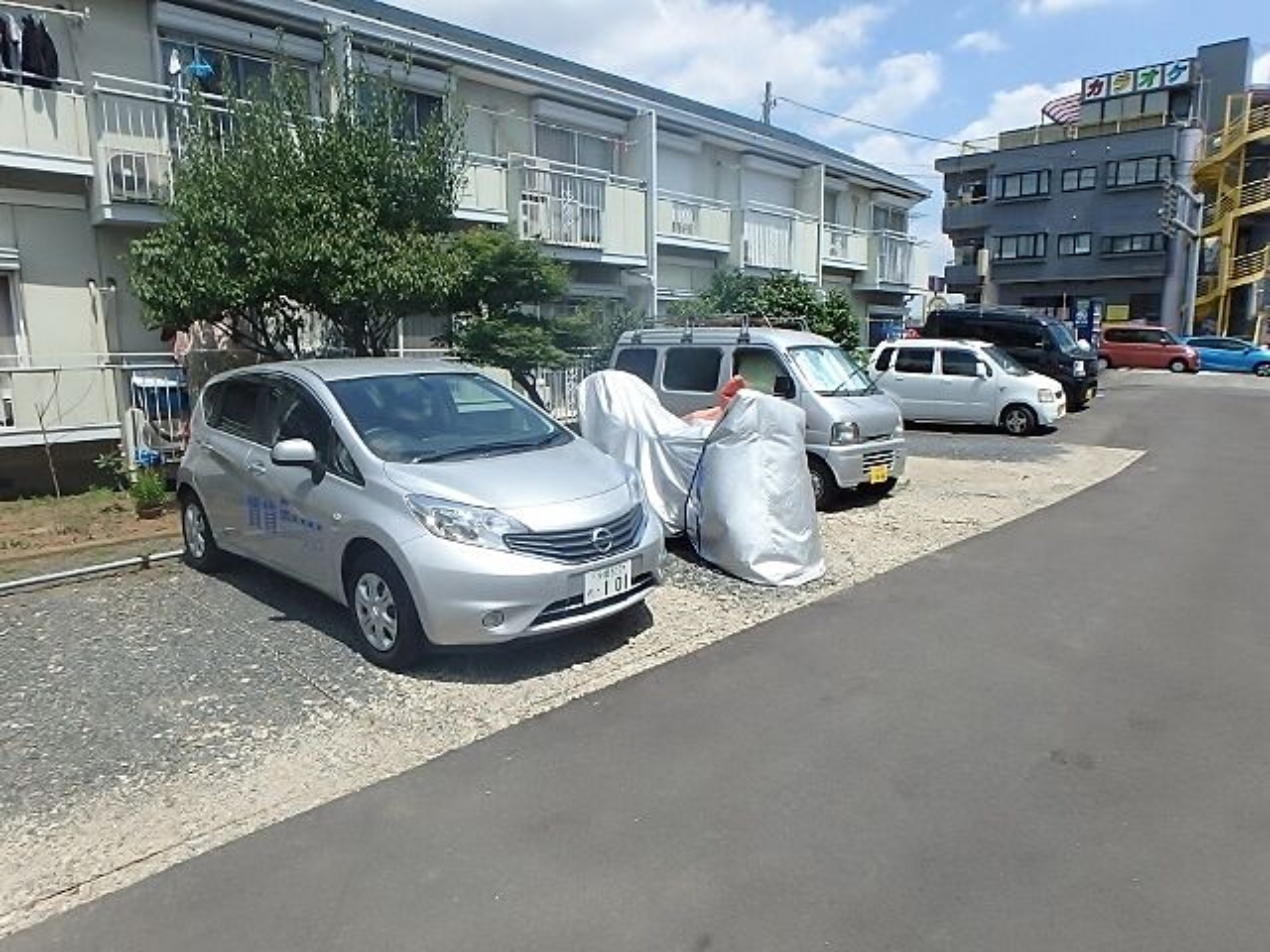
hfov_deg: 79.0
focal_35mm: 21
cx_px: 635
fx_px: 770
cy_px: 476
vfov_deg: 63.4
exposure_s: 1/500
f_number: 6
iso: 125
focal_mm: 3.7
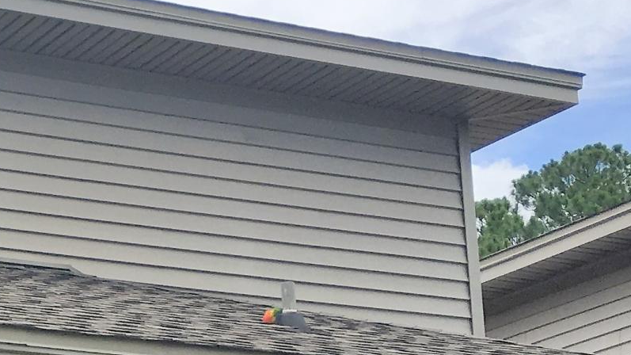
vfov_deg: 9.7
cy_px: 601
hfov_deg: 16.6
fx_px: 1991
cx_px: -281
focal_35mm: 119
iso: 25
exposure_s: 1/1425
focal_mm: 4.15
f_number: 2.2
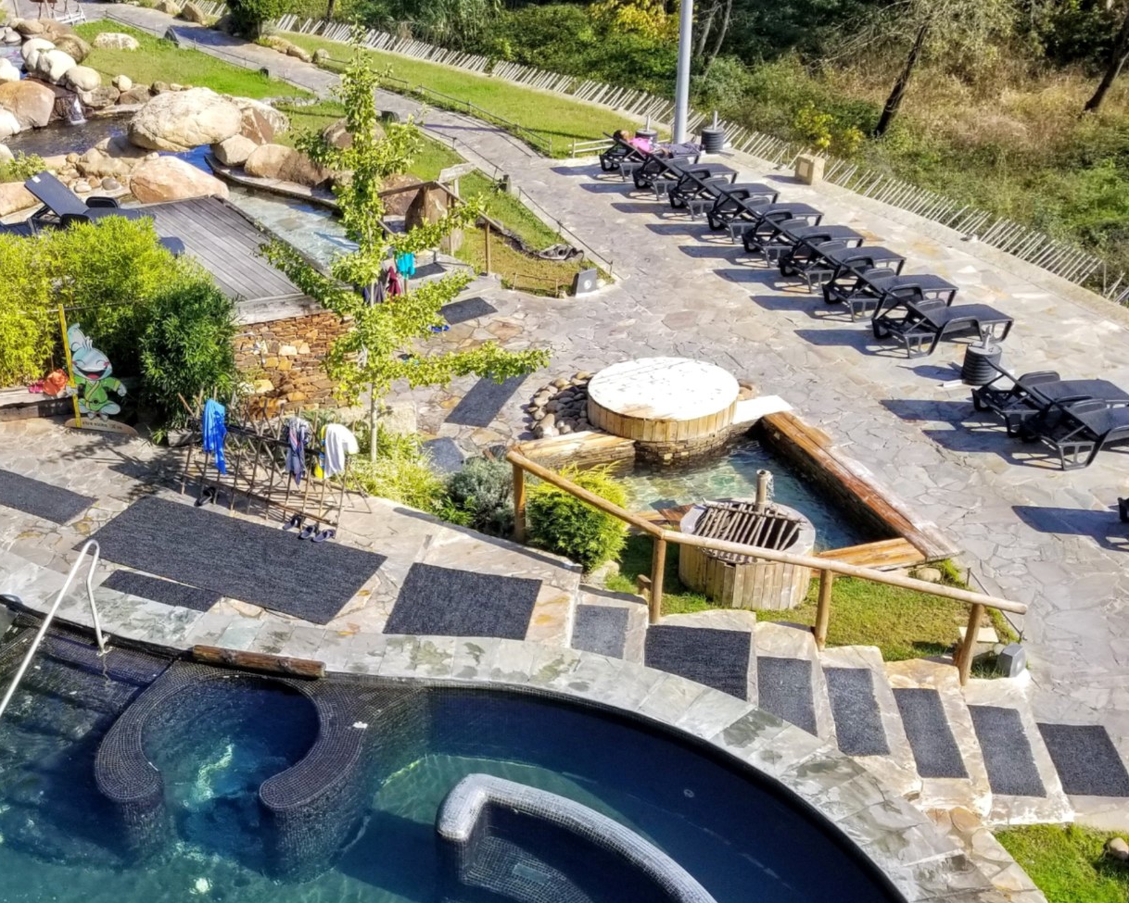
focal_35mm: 42
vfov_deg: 35.5
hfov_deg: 41.6
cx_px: 196
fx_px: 1404
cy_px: 574
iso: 50
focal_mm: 4.3
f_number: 1.7
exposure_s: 1/1424
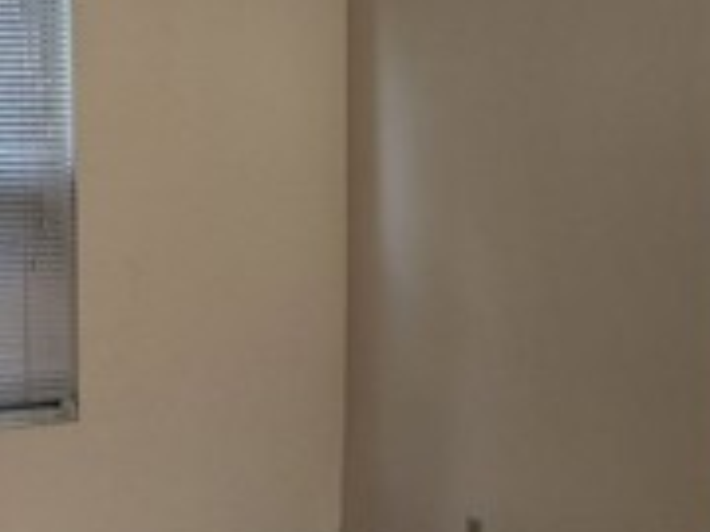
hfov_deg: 23.3
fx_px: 1682
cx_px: 623
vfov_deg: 18.0
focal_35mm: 82
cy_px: 276
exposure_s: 1/180
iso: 200
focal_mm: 6.4
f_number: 1.8
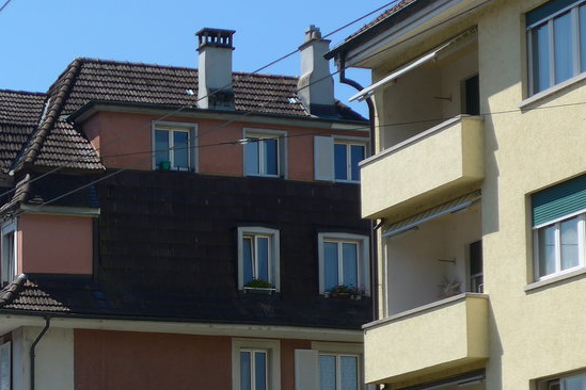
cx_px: 38
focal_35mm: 141
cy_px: 429
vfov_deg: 9.6
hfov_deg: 14.4
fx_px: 2295
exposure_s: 1/1000
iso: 80
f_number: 3.7
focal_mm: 12.7
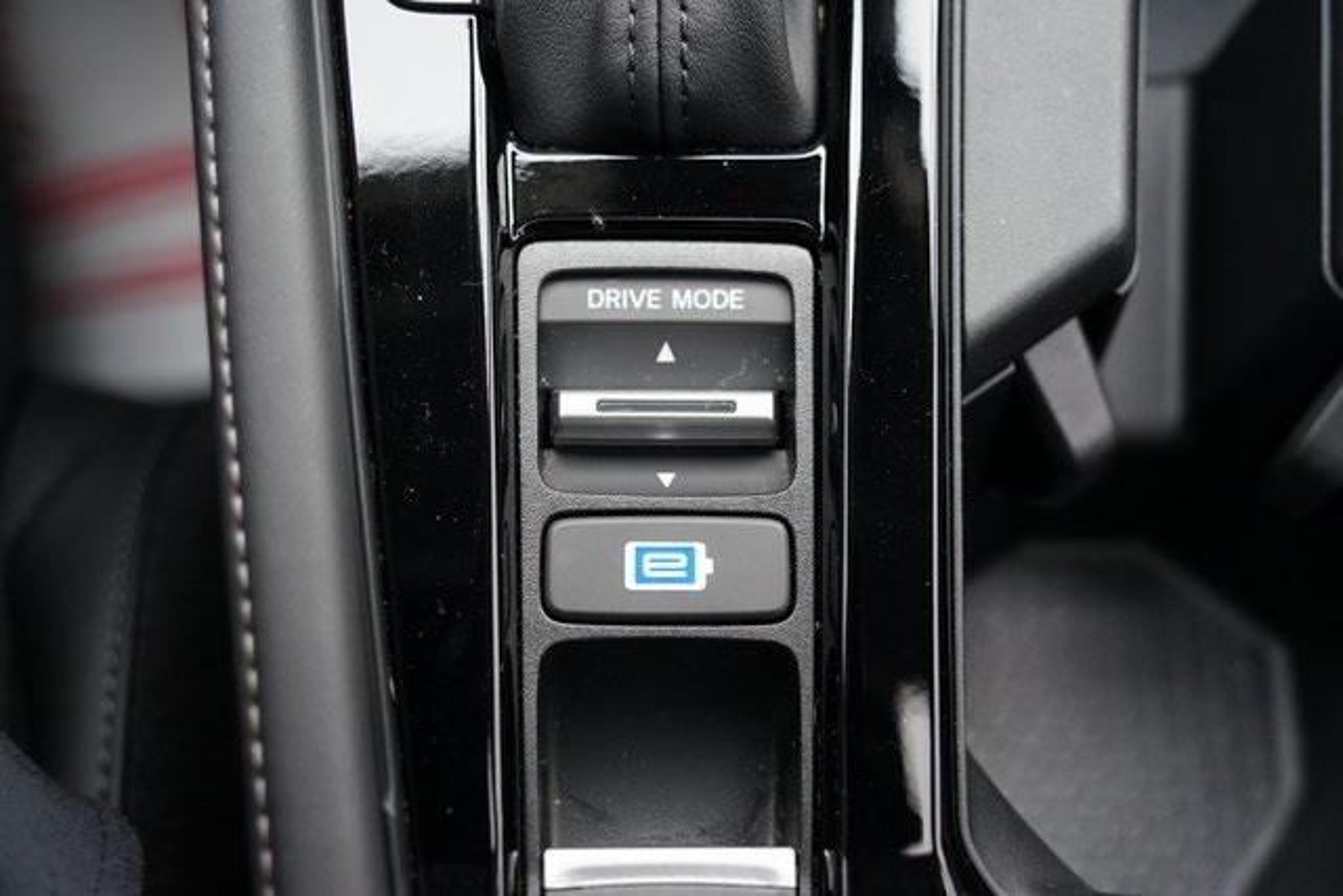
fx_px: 1567
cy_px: 448
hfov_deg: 46.4
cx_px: 672
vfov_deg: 31.9
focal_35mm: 42
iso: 1250
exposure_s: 1/60
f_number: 4
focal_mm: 42
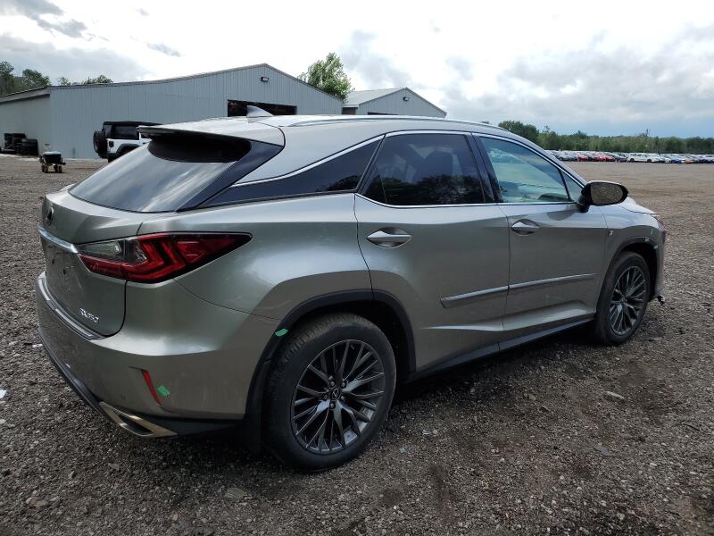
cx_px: 357
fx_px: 536
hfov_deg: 67.3
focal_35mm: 26
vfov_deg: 53.1
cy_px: 268
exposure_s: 1/2500
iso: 50
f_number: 1.5
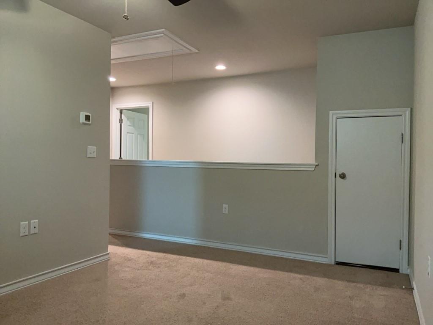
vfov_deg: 51.4
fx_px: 338
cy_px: 162
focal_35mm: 27
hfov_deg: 65.3
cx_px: 216
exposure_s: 1/60
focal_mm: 3
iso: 200
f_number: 1.8
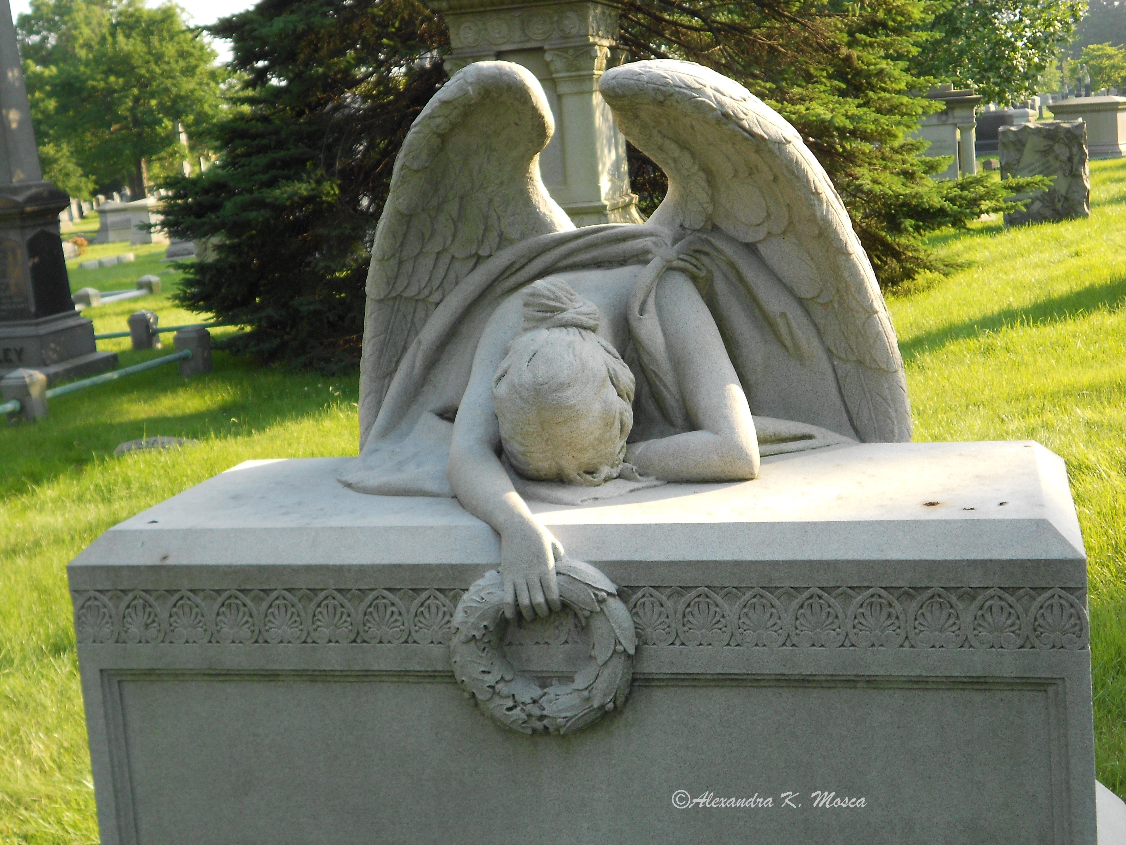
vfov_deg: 29.7
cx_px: 563
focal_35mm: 49
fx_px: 1594
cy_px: 422
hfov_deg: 38.9
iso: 80
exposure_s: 1/100
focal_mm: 8.8
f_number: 4.5
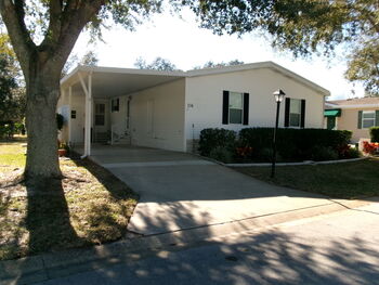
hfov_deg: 63.4
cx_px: 190
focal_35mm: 28
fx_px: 307
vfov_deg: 49.8
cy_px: 142
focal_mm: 5.1
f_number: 10.8
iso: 100
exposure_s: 1/40
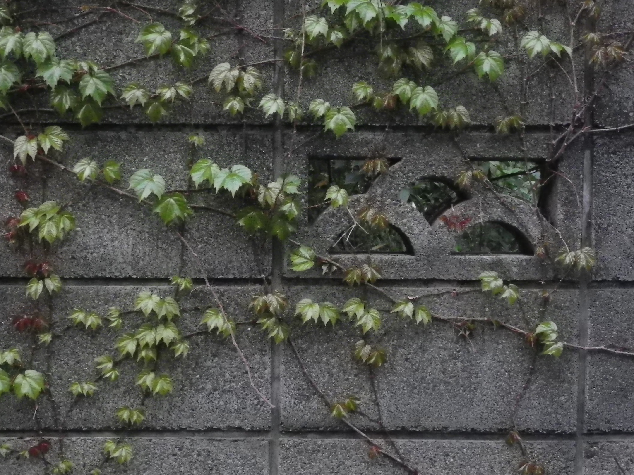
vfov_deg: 24.4
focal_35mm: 60
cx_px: 307
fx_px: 1099
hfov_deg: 32.2
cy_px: 243
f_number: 4.2
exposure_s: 1/13
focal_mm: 7.5
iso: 200
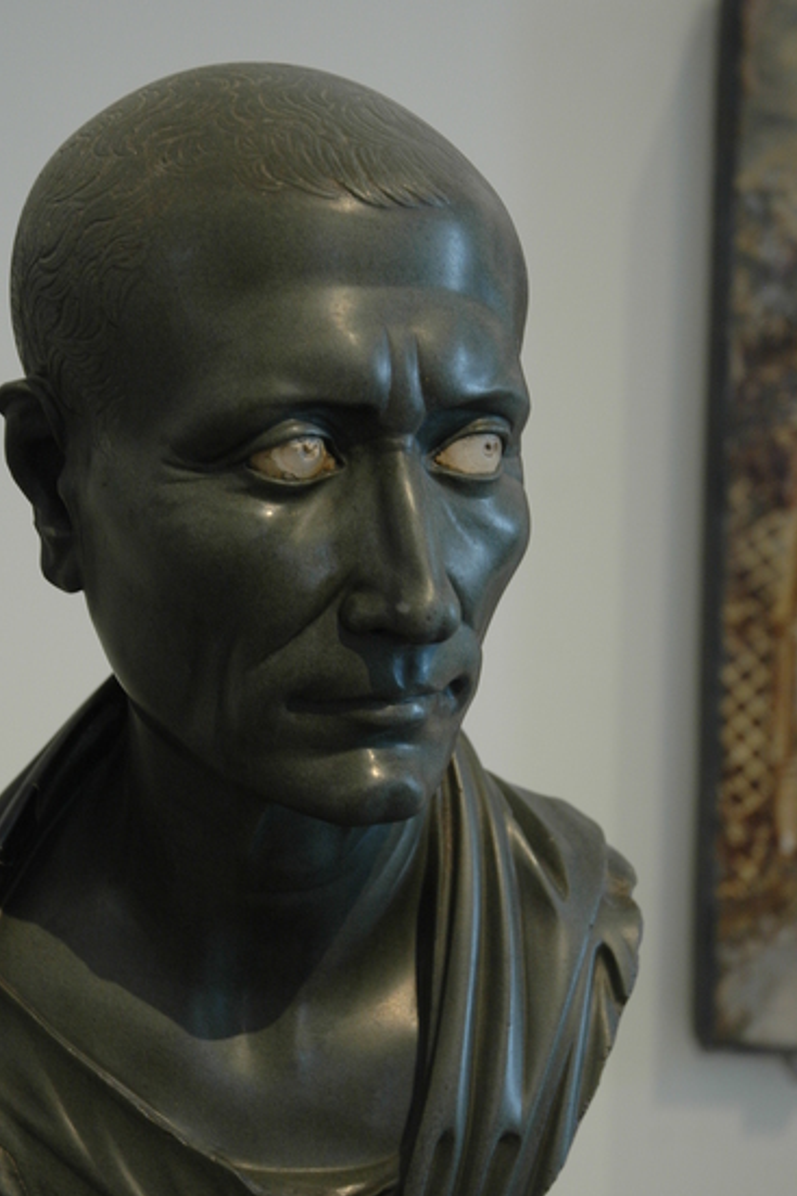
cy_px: 613
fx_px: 2392
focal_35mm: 72
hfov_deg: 18.9
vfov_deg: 28.1
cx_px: 352
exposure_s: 1/15
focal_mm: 40
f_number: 4.5
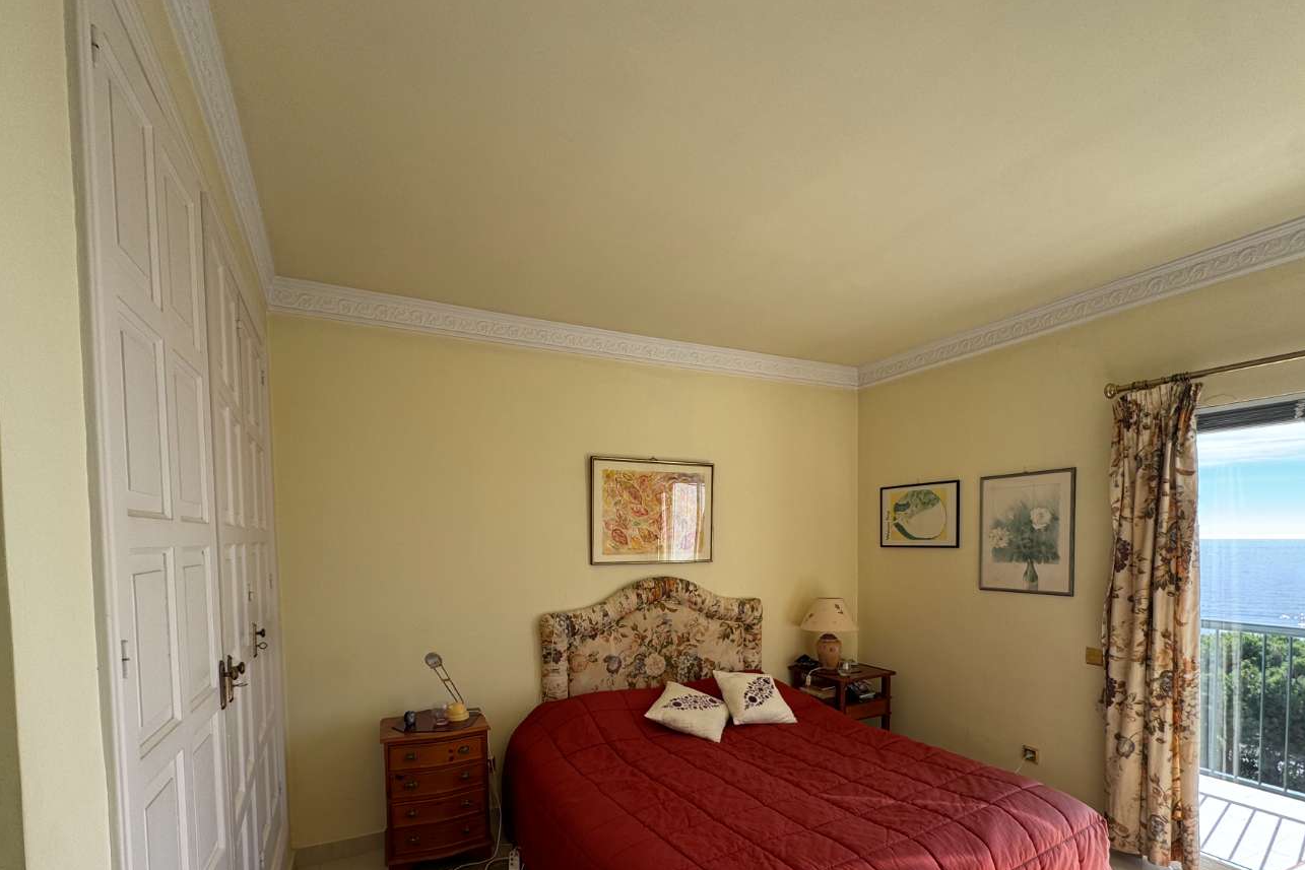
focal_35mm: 17
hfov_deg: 93.3
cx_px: 662
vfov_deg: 68.8
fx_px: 616
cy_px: 567
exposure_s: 1/256
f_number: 2.2
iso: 40
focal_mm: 2.22
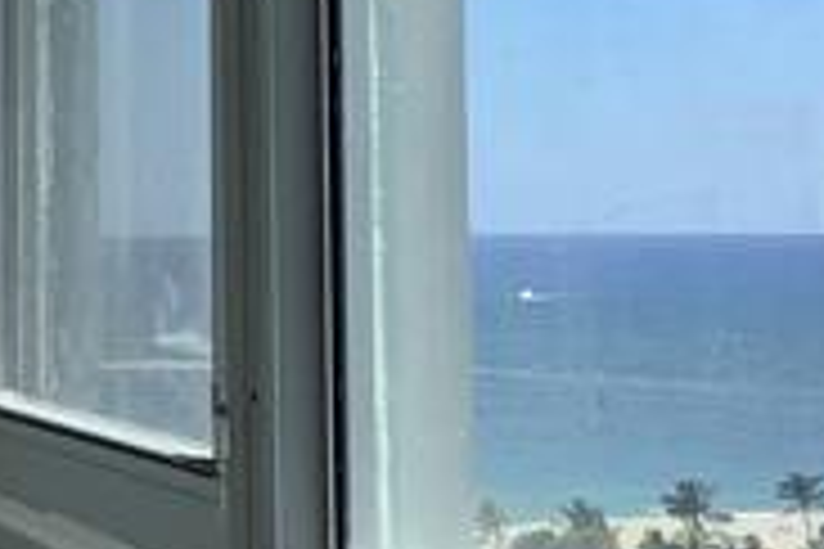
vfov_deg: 9.7
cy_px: 58
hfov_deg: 14.1
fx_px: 3227
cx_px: -189
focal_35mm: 141
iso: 25
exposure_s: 1/479
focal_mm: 3.3
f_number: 2.4
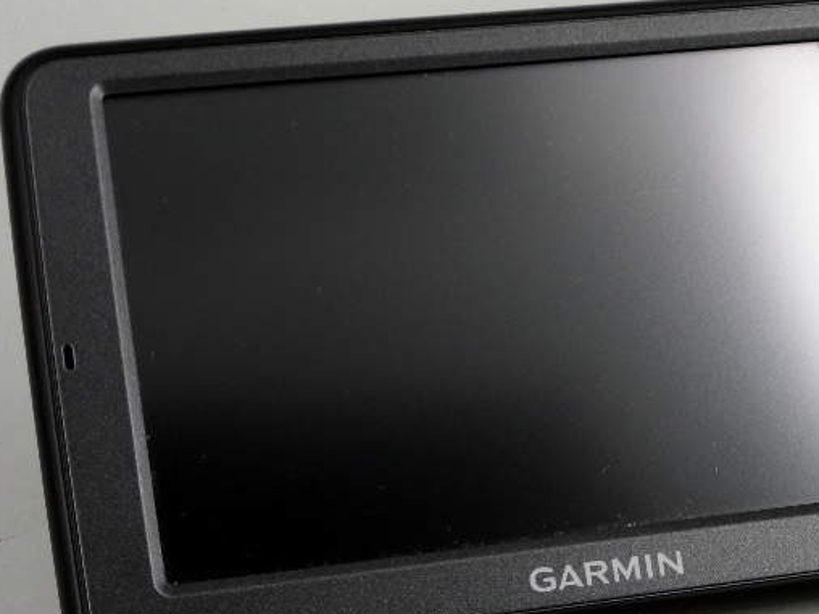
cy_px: 280
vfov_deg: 10.8
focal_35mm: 137
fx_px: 3241
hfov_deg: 14.4
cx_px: 582
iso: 80
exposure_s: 1/60
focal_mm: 15.9
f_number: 5
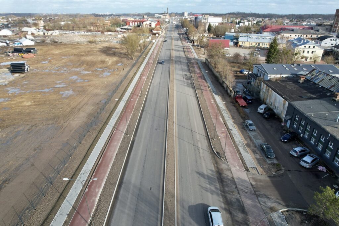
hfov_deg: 78.6
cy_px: 113
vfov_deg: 57.2
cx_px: 170
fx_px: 207
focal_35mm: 22
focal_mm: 8.38
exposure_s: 1/640
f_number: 2.8
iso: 100
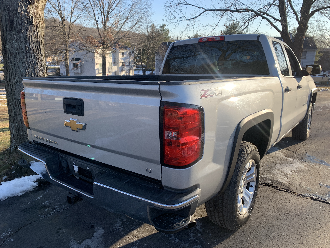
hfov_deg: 67.3
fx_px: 248
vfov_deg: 53.1
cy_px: 124
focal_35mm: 26
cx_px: 165
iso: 25
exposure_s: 1/567
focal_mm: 4.25
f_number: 1.8
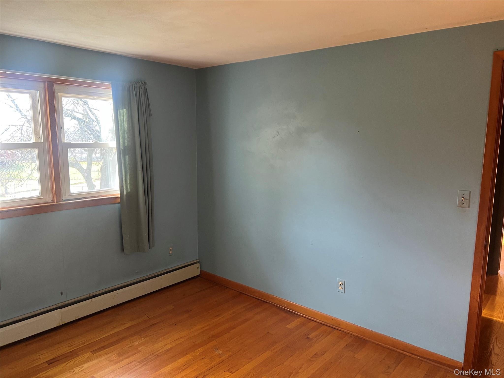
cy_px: 189
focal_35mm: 26
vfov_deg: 53.1
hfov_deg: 67.3
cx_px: 252
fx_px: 379
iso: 125
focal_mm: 5.7
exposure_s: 1/66
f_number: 1.5
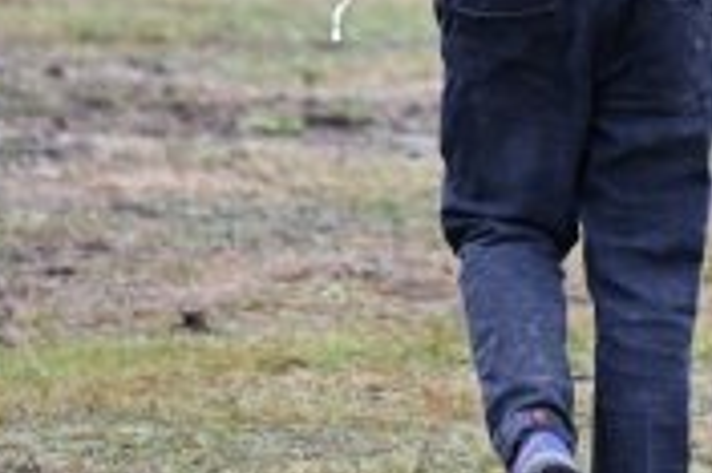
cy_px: -182
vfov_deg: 1.8
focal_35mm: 763
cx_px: 621
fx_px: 15076
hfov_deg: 2.7
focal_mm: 270
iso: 1250
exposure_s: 1/800
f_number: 6
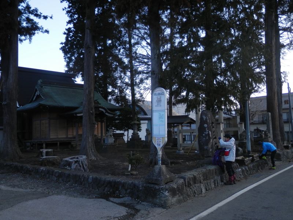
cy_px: 110
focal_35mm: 30
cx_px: 146
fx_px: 254
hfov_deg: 60.0
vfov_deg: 46.8
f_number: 3.3
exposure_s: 1/160
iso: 80
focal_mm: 5.5
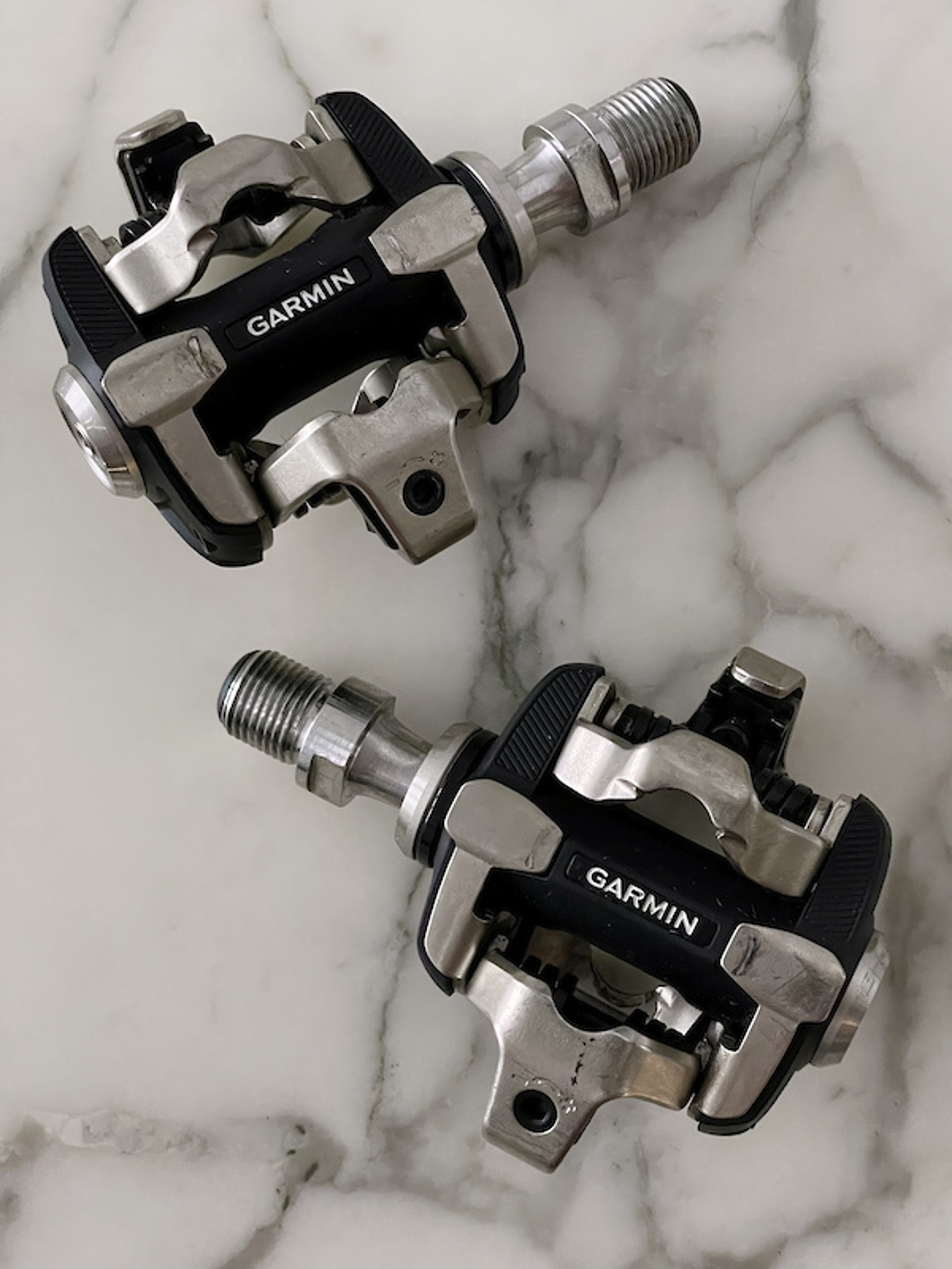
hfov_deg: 28.0
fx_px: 1907
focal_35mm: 52
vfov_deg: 36.8
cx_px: 476
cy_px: 634
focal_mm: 6
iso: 640
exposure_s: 1/40
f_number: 2
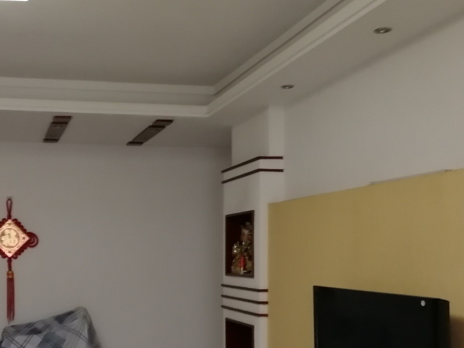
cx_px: 99
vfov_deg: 30.2
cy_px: 272
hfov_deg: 39.0
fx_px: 630
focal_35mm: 47
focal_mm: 3.95
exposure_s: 1/25
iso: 320
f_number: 2.2
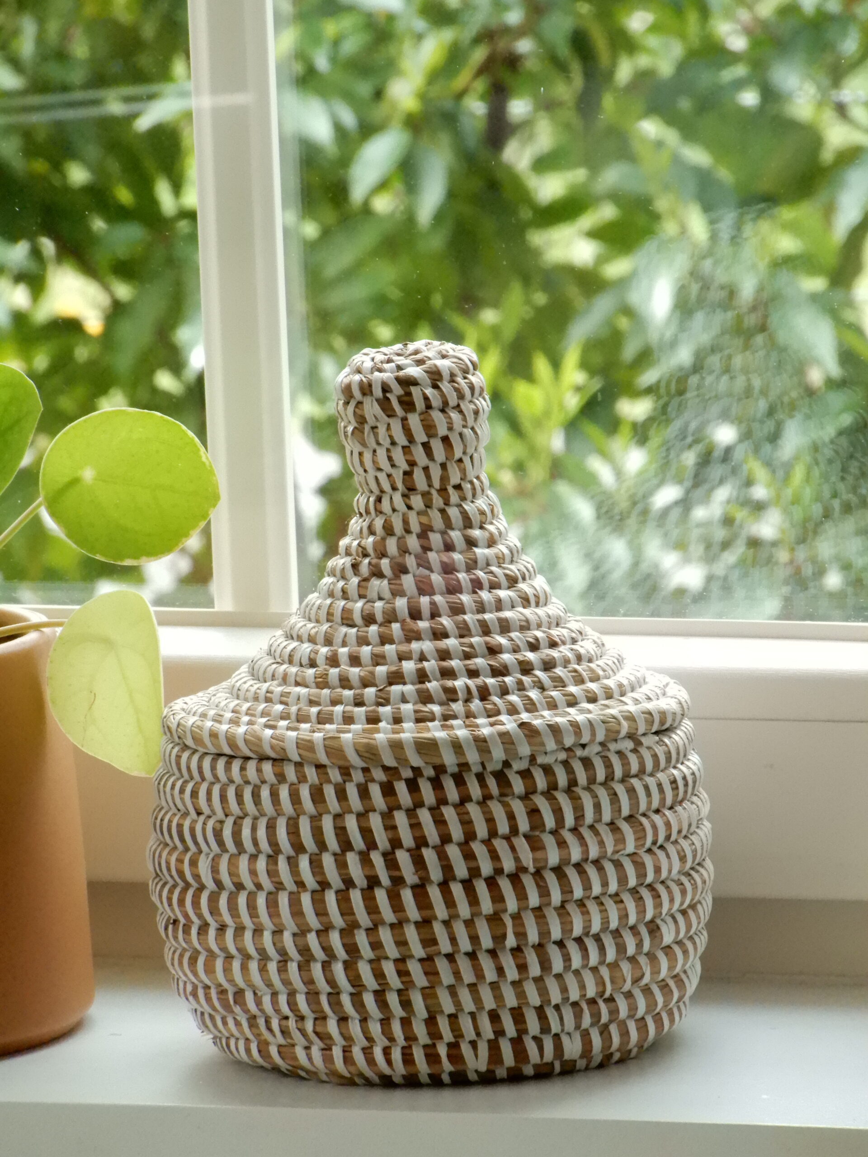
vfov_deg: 4.0
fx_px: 16717
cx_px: 434
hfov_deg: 3.0
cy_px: 578
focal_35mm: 500
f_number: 8
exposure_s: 1/250
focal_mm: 89.2
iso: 1600
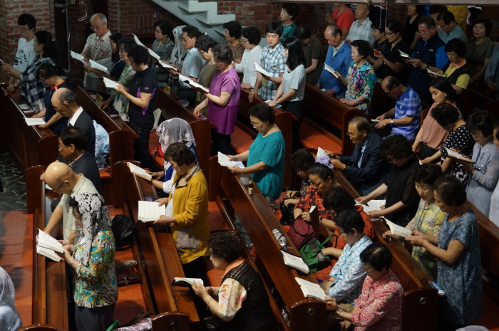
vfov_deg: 20.3
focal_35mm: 67
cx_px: 250
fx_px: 928
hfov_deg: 30.1
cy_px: 166
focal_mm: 45
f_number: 5
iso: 2500
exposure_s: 1/80
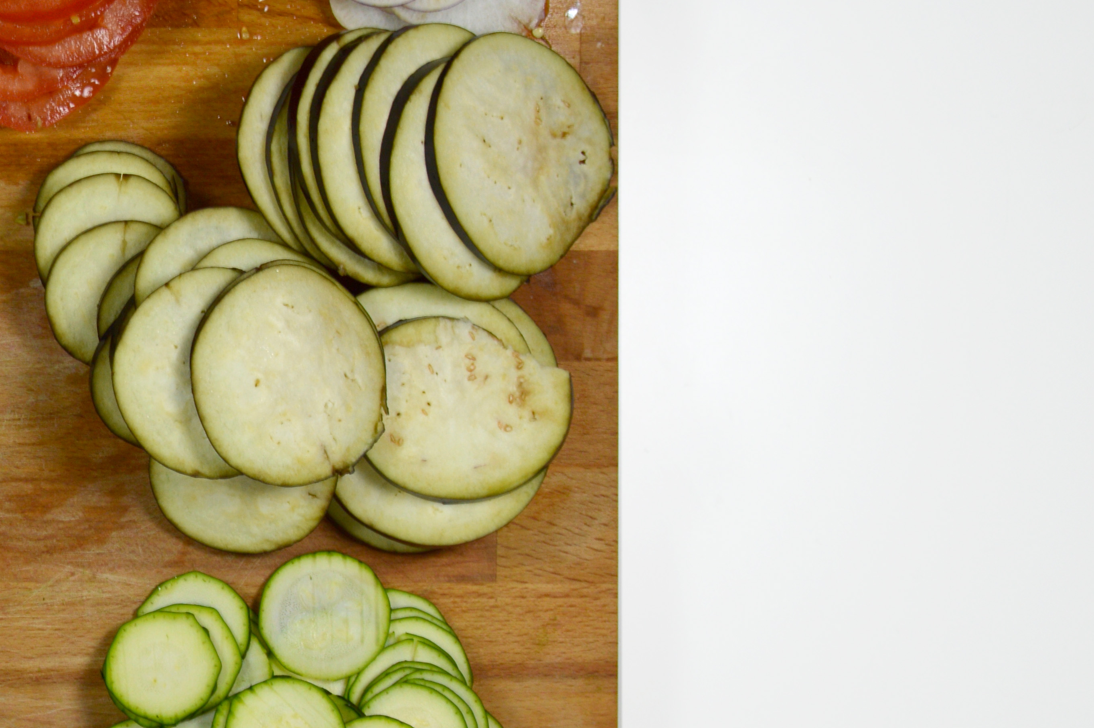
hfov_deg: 22.6
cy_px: 448
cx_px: -25
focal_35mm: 86
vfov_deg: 15.8
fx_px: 2611
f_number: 5.6
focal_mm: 26
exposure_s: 1/60
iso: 180
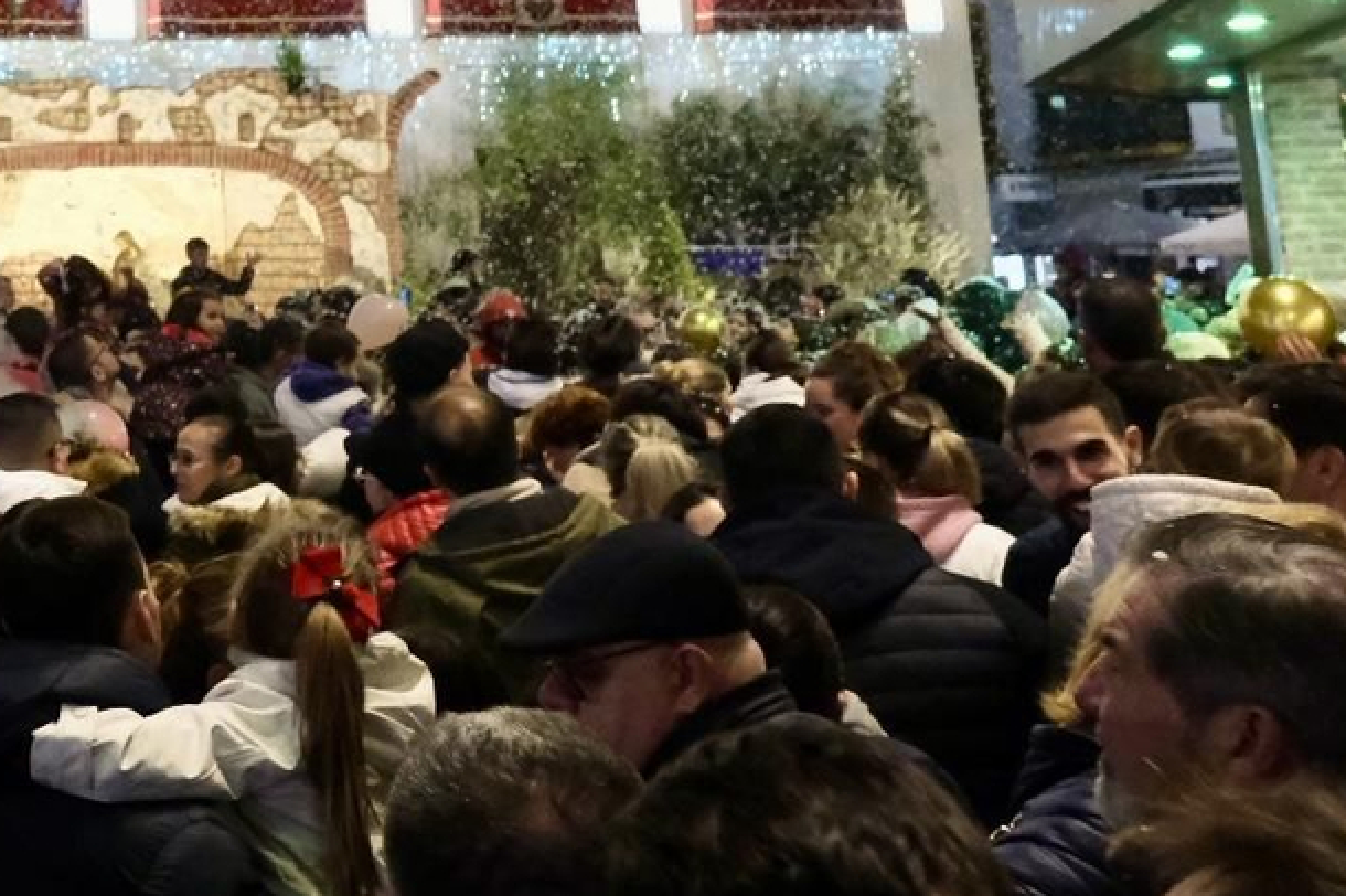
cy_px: -10
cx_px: -298
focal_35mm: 63
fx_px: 2354
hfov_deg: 27.7
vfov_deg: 20.8
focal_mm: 16
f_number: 4
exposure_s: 1/160
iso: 6400
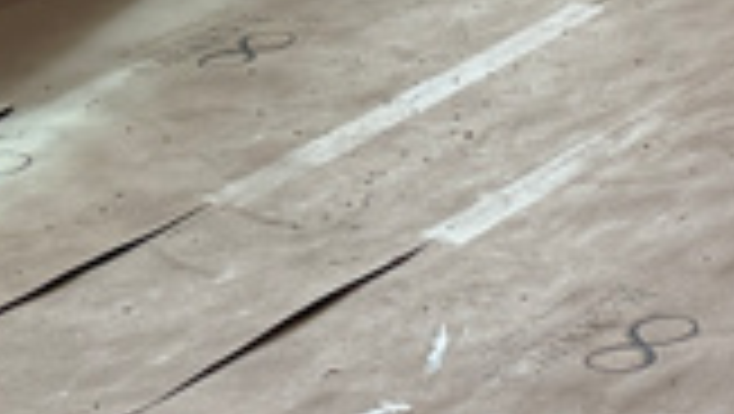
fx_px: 3195
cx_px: 869
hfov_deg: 12.8
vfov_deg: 6.9
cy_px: -670
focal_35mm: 164
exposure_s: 1/391
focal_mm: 6.76
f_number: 1.78
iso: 100
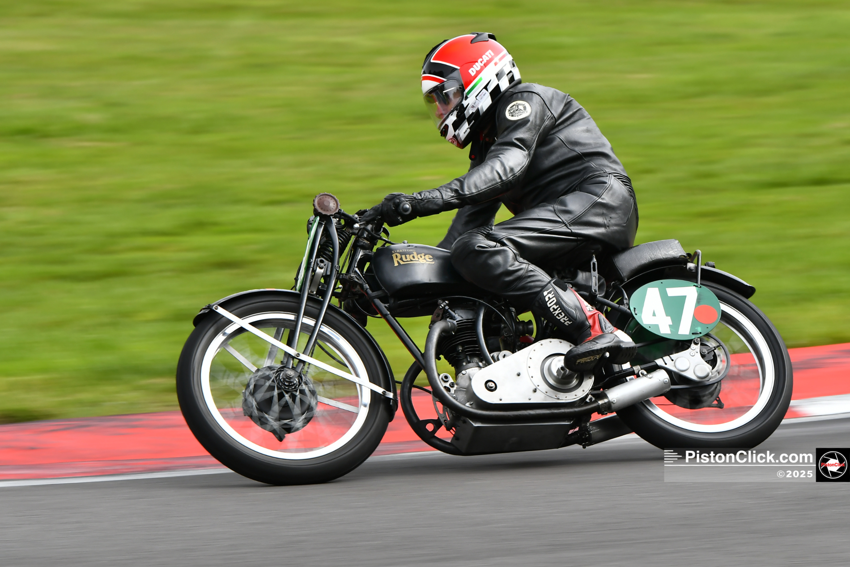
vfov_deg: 5.7
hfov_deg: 8.6
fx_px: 5665
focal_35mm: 240
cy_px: 284
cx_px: 425
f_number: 6.3
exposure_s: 1/200
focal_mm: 160
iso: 320
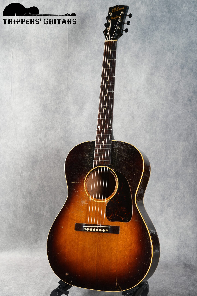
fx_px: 410
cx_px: 98
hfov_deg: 27.0
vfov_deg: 39.6
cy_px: 148
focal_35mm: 50
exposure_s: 1/1.6
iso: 400
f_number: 6.3
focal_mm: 50
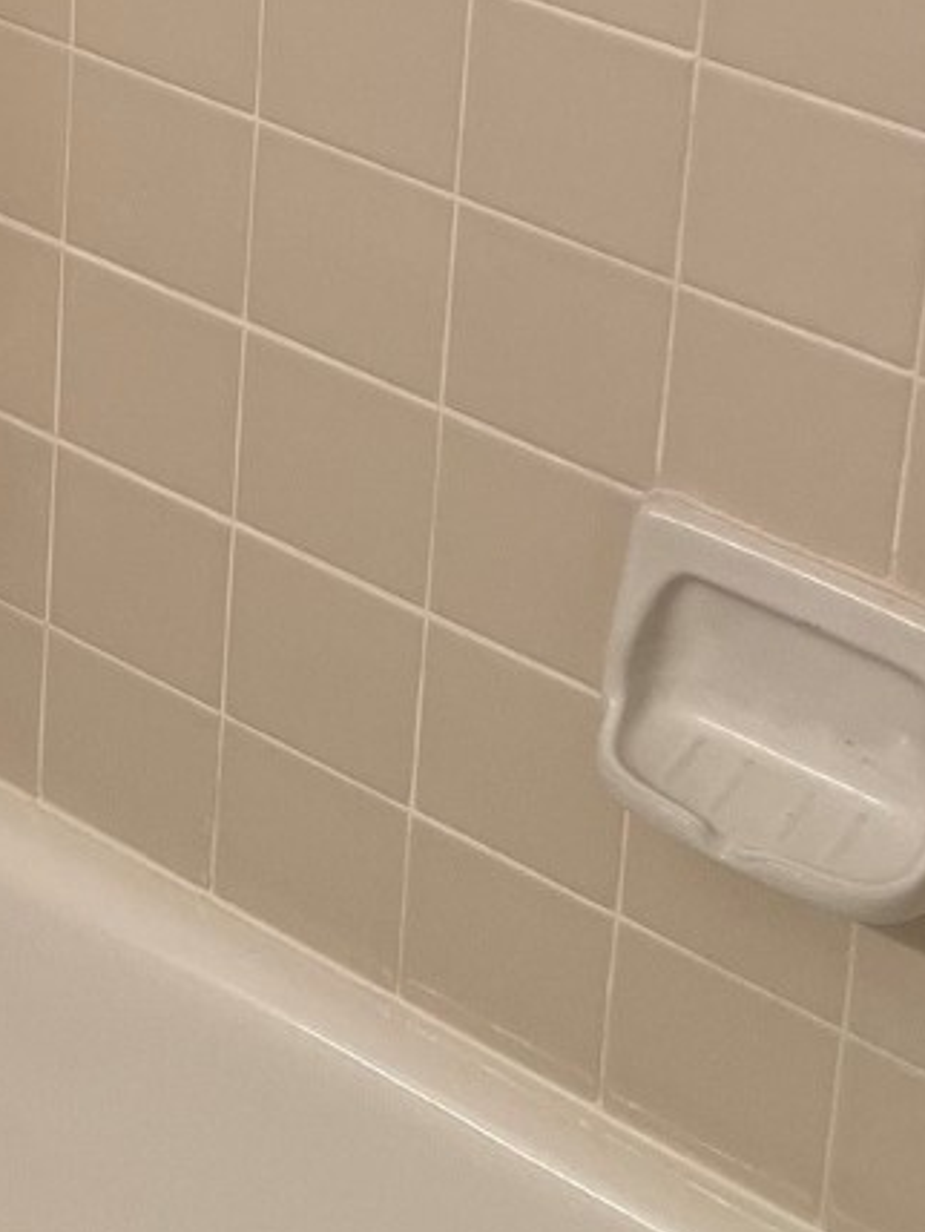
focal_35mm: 93
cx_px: -244
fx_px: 3312
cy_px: -635
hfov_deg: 15.2
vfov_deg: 18.6
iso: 80
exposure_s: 1/60
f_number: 1.5
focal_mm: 5.7
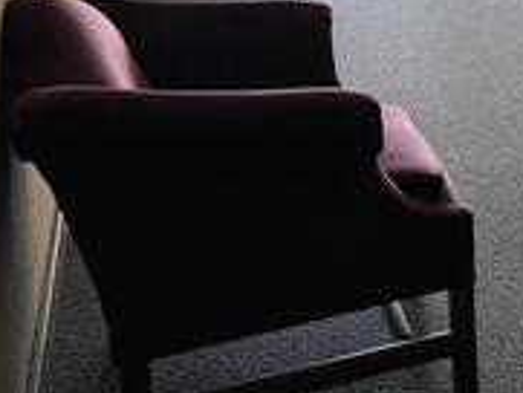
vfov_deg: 16.6
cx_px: 787
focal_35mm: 82
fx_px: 1240
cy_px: -176
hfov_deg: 20.4
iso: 200
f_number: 1.78
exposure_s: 1/60
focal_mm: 6.76
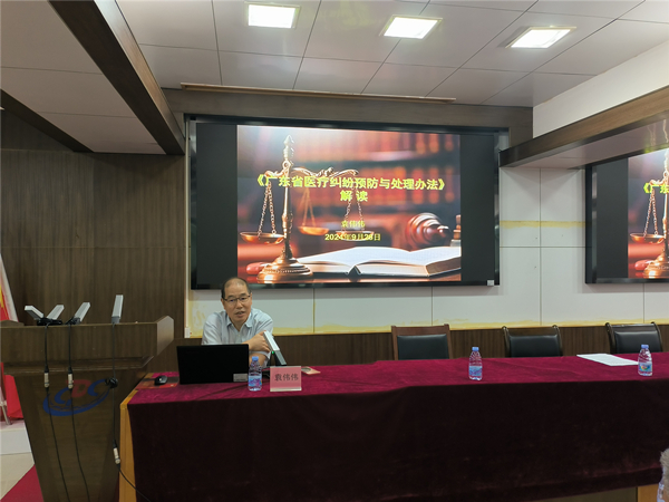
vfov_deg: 51.4
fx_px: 522
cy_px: 251
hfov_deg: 65.3
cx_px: 334
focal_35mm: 27
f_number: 1.9
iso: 556
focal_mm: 5.52
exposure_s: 1/50
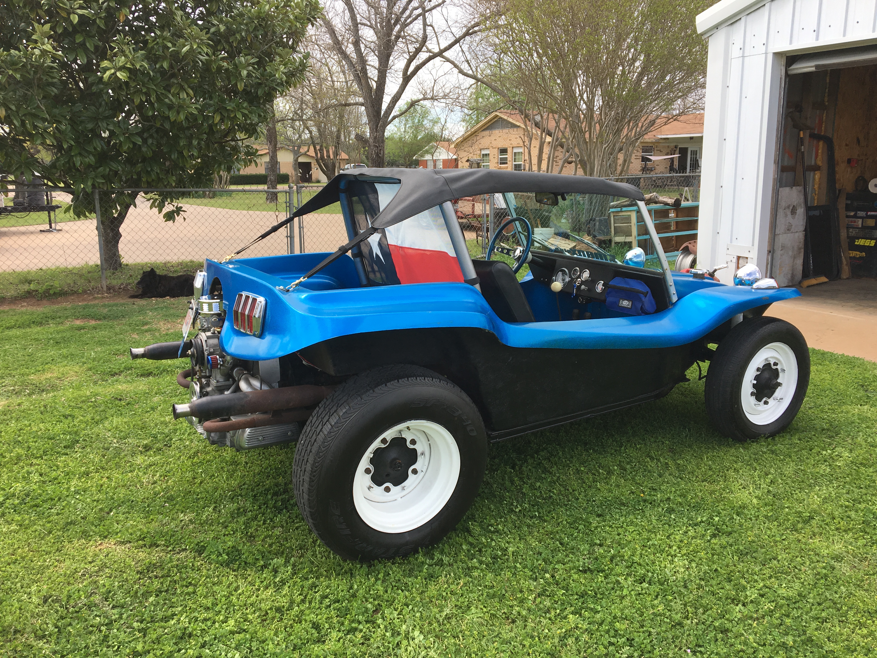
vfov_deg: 48.2
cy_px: 329
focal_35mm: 29
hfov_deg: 61.7
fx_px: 735
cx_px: 438
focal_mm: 4.15
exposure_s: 1/591
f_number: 2.2
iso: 25
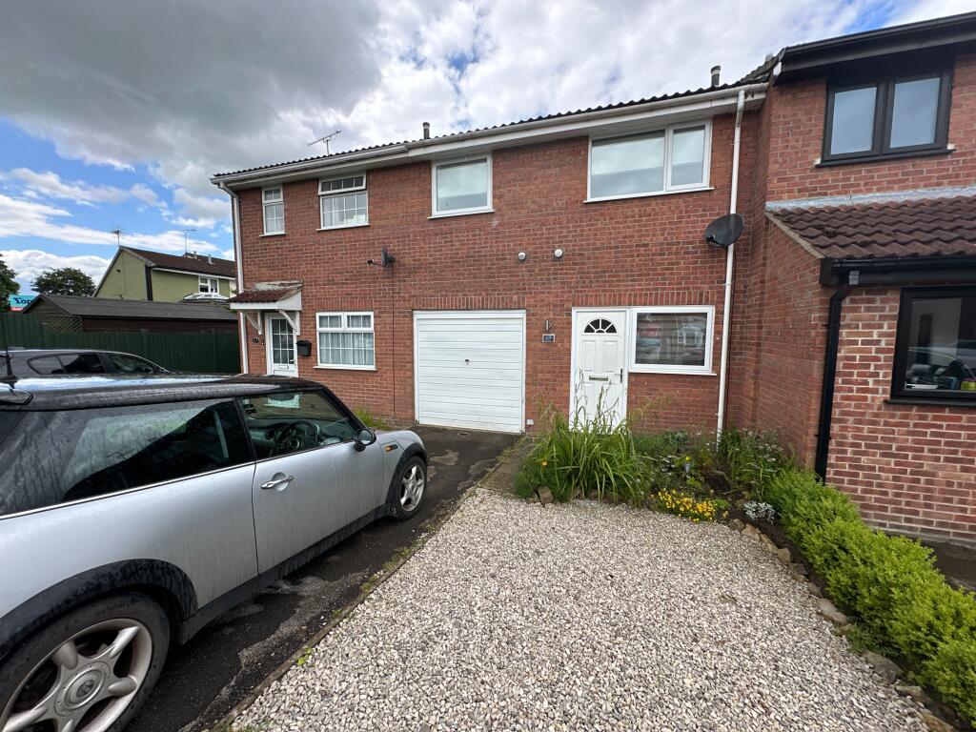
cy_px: 366
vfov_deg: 85.7
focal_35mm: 14
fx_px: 395
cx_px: 488
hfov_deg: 102.1
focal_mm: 2.22
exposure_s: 1/790
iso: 40
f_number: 2.2
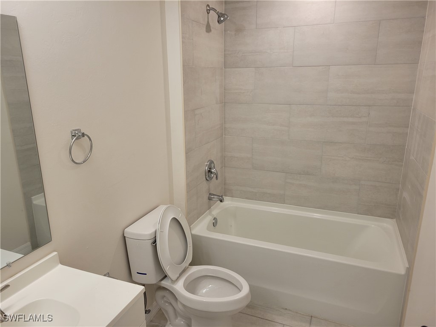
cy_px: 164
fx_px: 327
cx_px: 218
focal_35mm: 26
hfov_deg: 67.3
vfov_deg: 53.1
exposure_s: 1/120
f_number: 1.8
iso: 100
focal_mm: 5.4
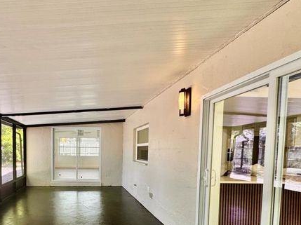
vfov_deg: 56.7
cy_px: 161
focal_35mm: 23
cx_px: 83
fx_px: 200
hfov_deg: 70.1
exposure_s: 1/120
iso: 100
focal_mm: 2.22
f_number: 2.2
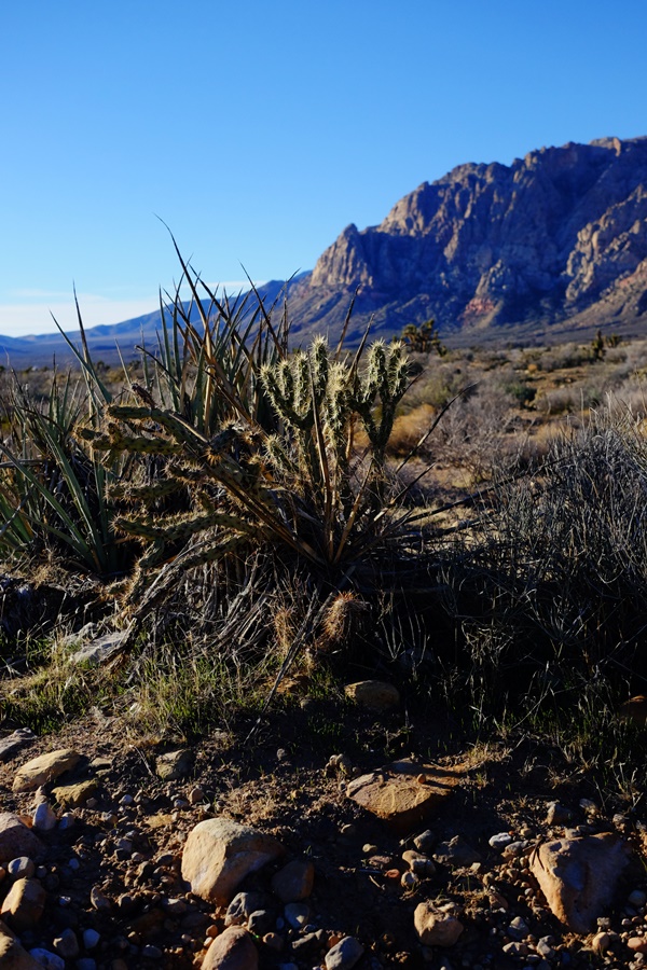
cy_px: 485
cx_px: 324
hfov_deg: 32.6
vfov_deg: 47.4
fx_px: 1105
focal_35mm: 41
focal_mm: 27
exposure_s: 1/4000
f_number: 5
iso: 800
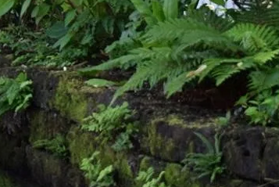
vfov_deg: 8.4
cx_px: -2
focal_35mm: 163
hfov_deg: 12.4
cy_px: -29
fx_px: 1265
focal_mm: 36
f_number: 4.8
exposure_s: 1/60
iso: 400
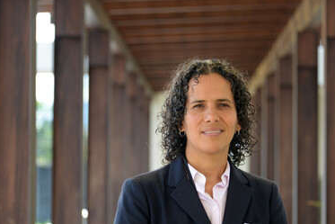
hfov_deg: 12.3
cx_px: 190
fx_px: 1555
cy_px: 130
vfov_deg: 8.2
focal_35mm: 167
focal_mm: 135
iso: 250
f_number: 5.6
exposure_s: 1/125
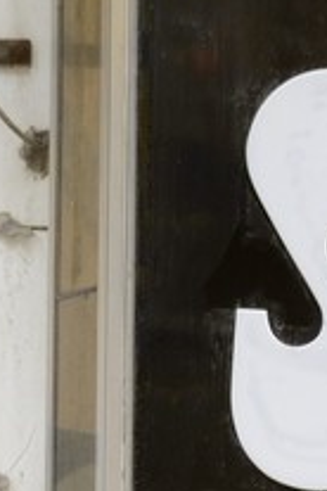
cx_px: 1150
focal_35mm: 387
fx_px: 5272
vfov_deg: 5.1
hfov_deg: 3.4
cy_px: 1378
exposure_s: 1/50
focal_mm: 50
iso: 400
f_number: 4
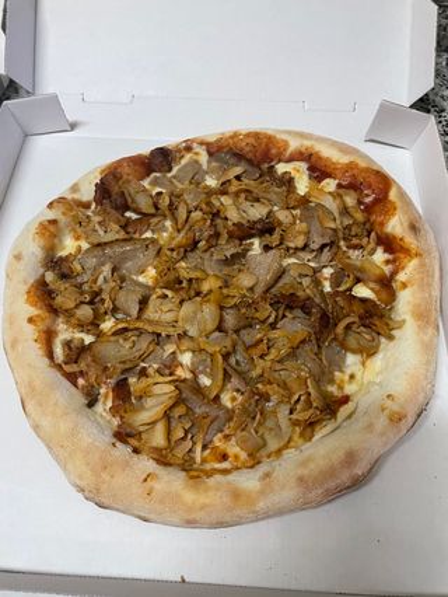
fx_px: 448
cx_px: 224
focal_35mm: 26
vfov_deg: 67.3
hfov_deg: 53.1
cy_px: 298
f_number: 1.6
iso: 400
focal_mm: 4.2
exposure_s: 1/50
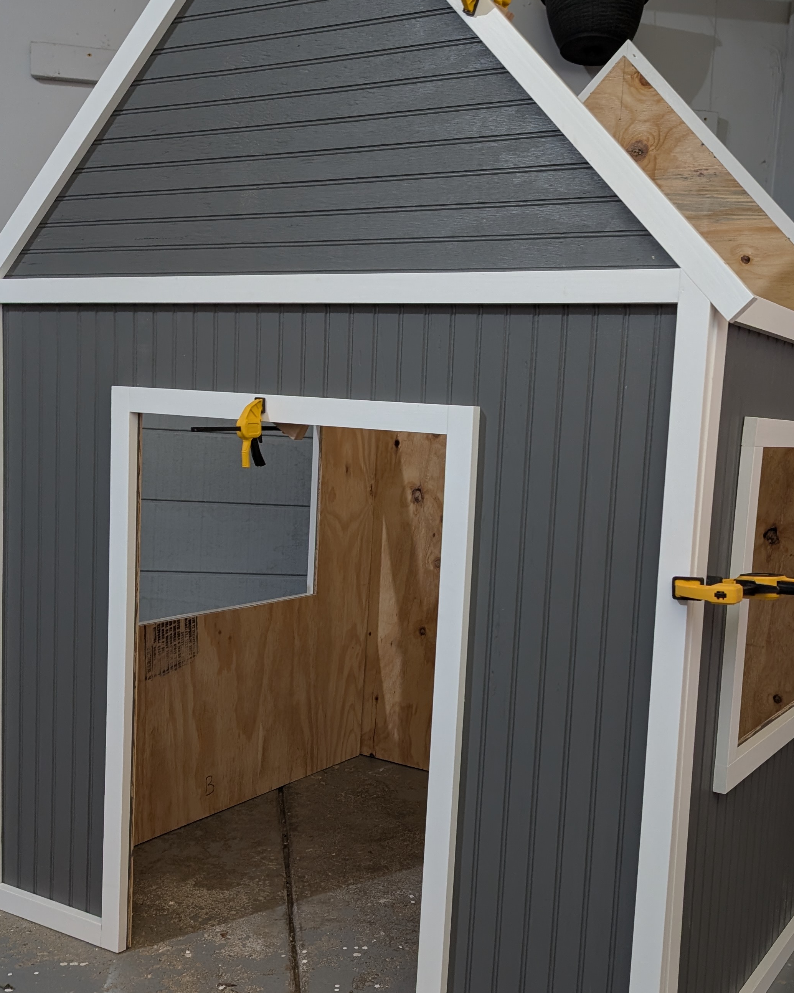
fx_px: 1087
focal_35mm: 37
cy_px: 534
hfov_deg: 39.9
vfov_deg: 49.0
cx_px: 482
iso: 478
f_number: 1.68
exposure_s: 1/24
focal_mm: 6.9
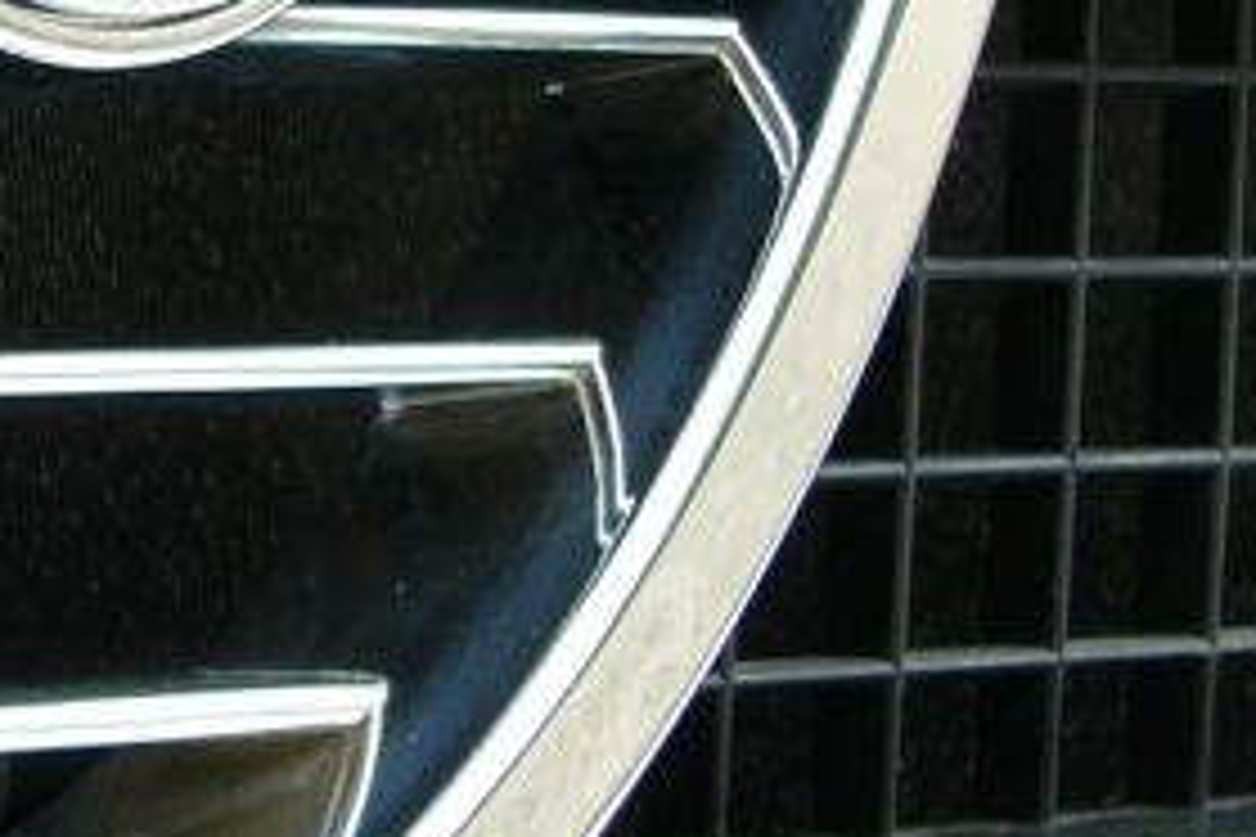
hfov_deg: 14.8
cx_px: -279
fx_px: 4675
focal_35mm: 134
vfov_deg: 10.2
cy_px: 104
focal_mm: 6
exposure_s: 1/60
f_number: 2.8
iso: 50
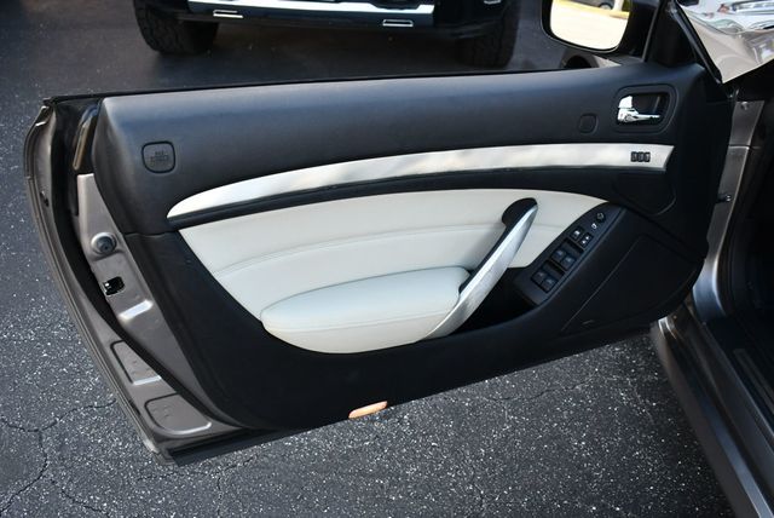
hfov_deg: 53.1
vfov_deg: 36.9
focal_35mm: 36
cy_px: 259
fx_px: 775
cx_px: 387
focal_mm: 18
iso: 400
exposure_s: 1/250
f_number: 4
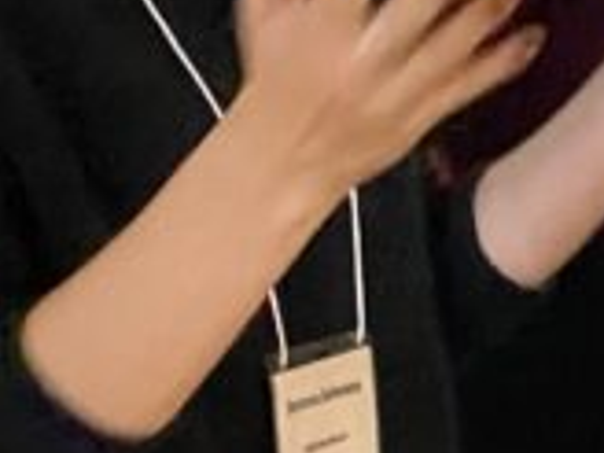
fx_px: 2827
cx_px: 1528
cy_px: 236
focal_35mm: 162
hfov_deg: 10.3
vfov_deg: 9.2
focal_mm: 4.25
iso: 640
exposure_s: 1/30
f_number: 1.8
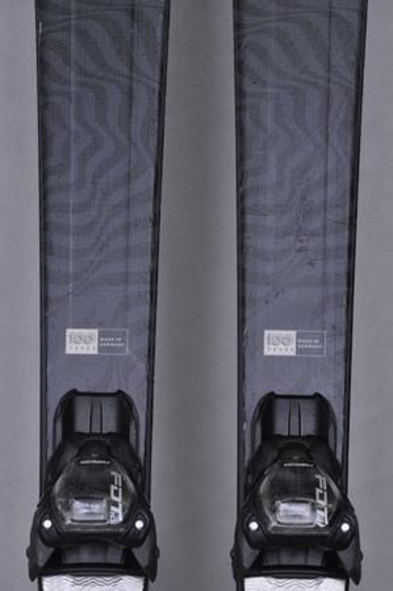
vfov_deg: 13.1
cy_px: 296
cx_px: 196
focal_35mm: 158
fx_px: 2585
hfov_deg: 8.7
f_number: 11
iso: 3200
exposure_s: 1/125
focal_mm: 105
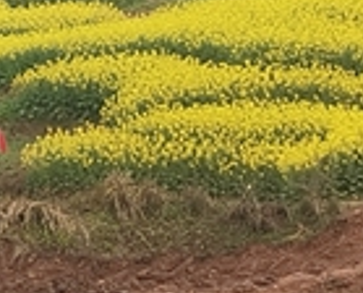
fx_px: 2510
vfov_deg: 6.7
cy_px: 107
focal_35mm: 233
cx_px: -334
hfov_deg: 7.9
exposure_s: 1/870
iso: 50
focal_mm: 4.75
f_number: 1.8
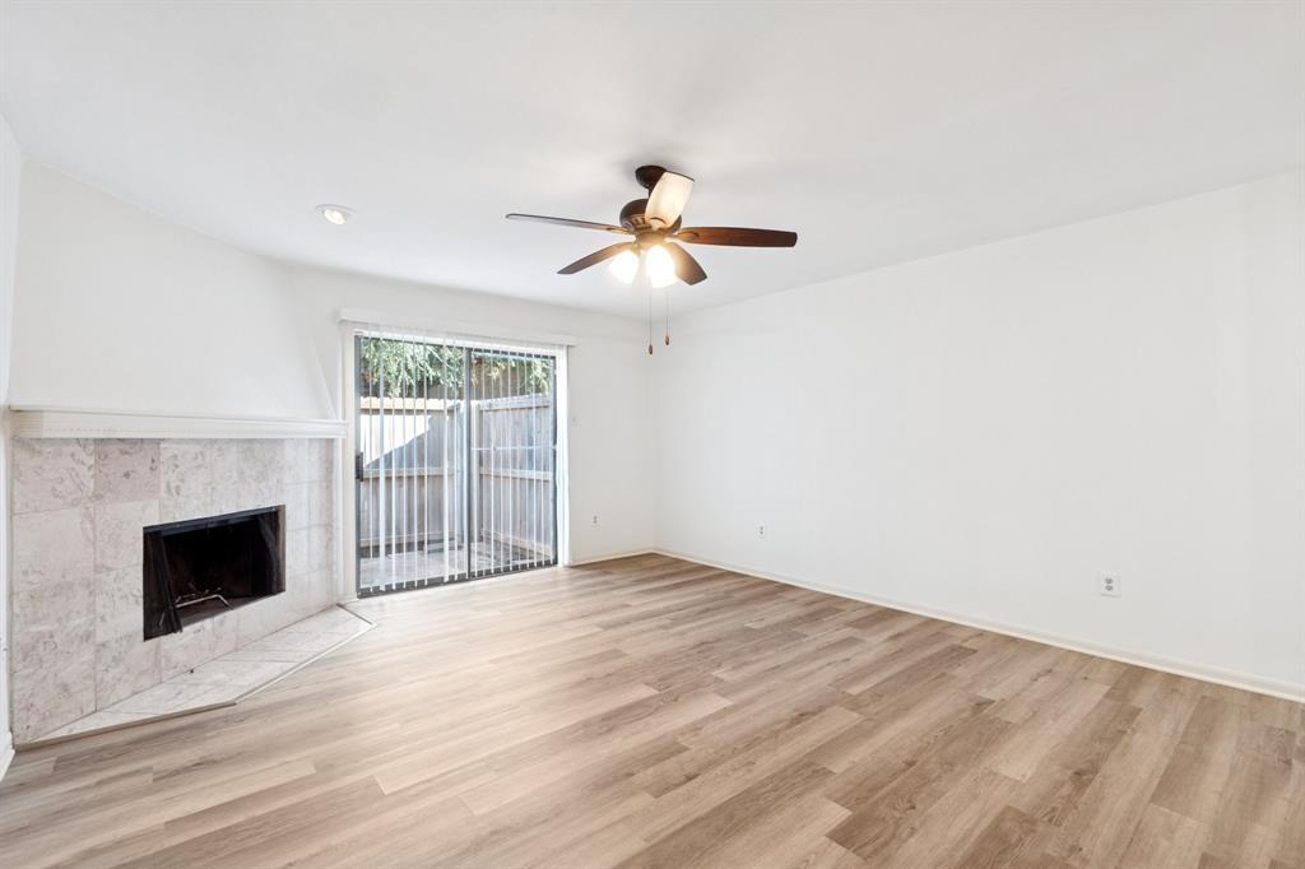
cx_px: 652
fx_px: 580
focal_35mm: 16
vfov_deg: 73.7
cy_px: 434
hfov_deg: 96.8
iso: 250
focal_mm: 16
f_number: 8
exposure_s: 1/8
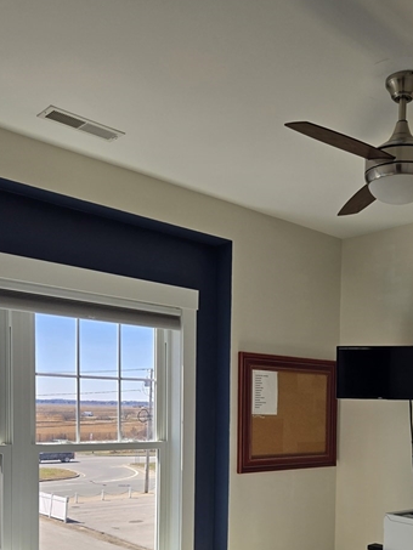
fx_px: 620
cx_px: 295
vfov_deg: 45.3
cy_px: 446
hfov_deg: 36.2
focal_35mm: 39
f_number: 1.8
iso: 25
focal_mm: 5.4
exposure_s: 1/647
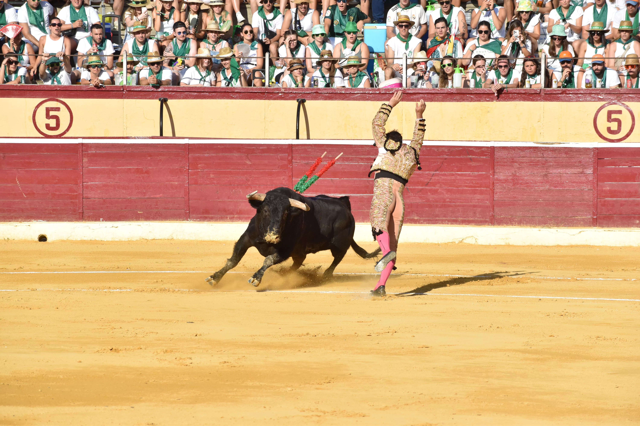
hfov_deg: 10.2
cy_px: 213
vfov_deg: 6.8
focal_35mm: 202
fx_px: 3600
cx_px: 320
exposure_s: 1/1250
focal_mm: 135
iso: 400
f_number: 9
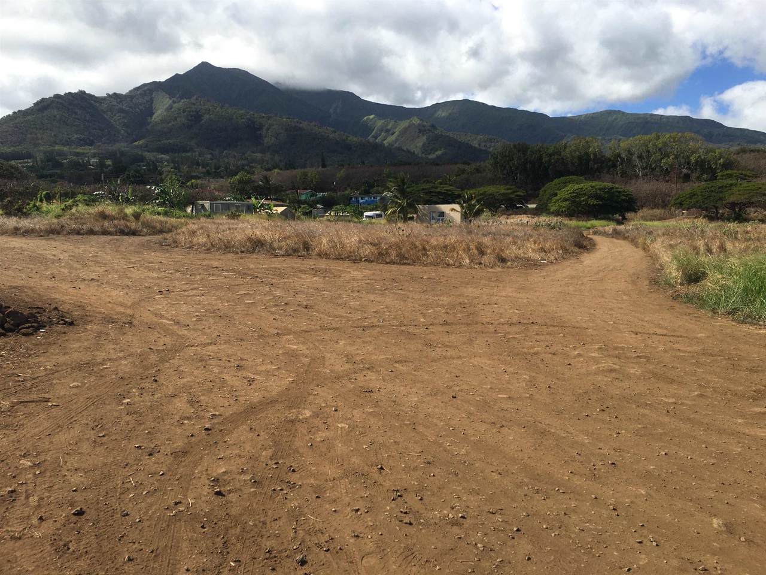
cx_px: 383
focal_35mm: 29
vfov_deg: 48.2
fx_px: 642
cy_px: 288
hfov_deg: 61.7
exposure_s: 1/1876
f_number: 2.2
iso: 25
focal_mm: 4.15
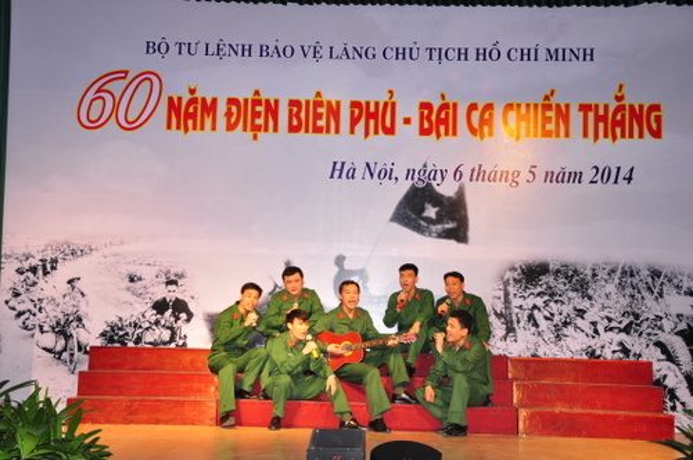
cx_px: 346
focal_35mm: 52
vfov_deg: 25.7
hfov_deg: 37.9
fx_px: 1009
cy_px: 230
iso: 400
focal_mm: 35
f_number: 5
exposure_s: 1/200
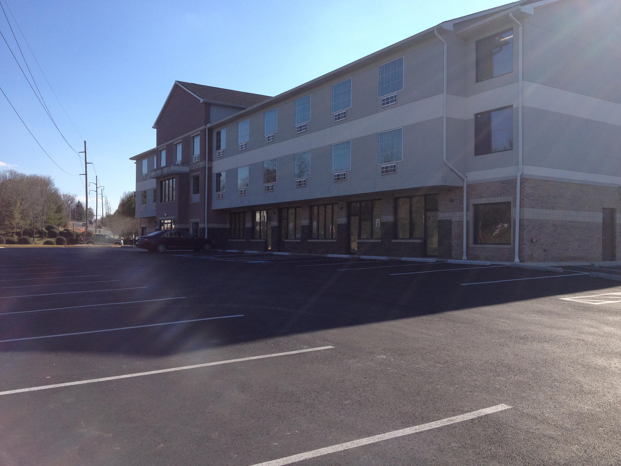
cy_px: 233
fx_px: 628
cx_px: 310
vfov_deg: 40.7
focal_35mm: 35
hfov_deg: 52.6
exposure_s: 1/1346
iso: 50
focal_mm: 4.28
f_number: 2.4
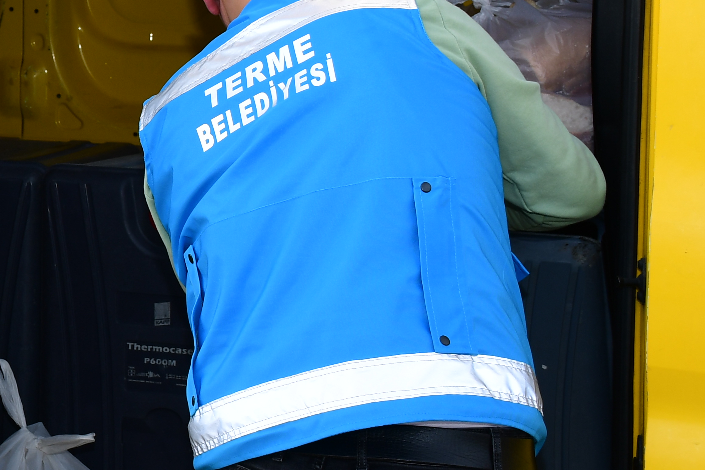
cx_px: -195
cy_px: 87
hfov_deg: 15.5
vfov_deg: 10.8
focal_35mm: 126
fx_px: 2467
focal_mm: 30
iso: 160
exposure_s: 1/250
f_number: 6.3
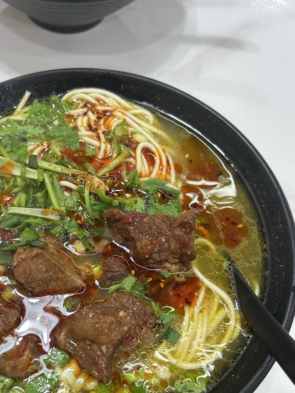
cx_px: 101
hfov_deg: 39.2
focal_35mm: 36
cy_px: 247
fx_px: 409
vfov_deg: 50.8
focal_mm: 5.7
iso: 80
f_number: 1.5
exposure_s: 1/100
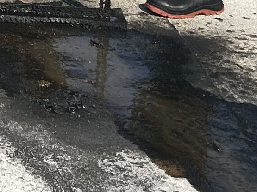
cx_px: -171
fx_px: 1403
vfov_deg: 7.0
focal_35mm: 189
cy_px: -386
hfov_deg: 10.0
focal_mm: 5.7
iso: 50
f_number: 1.5
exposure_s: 1/6579
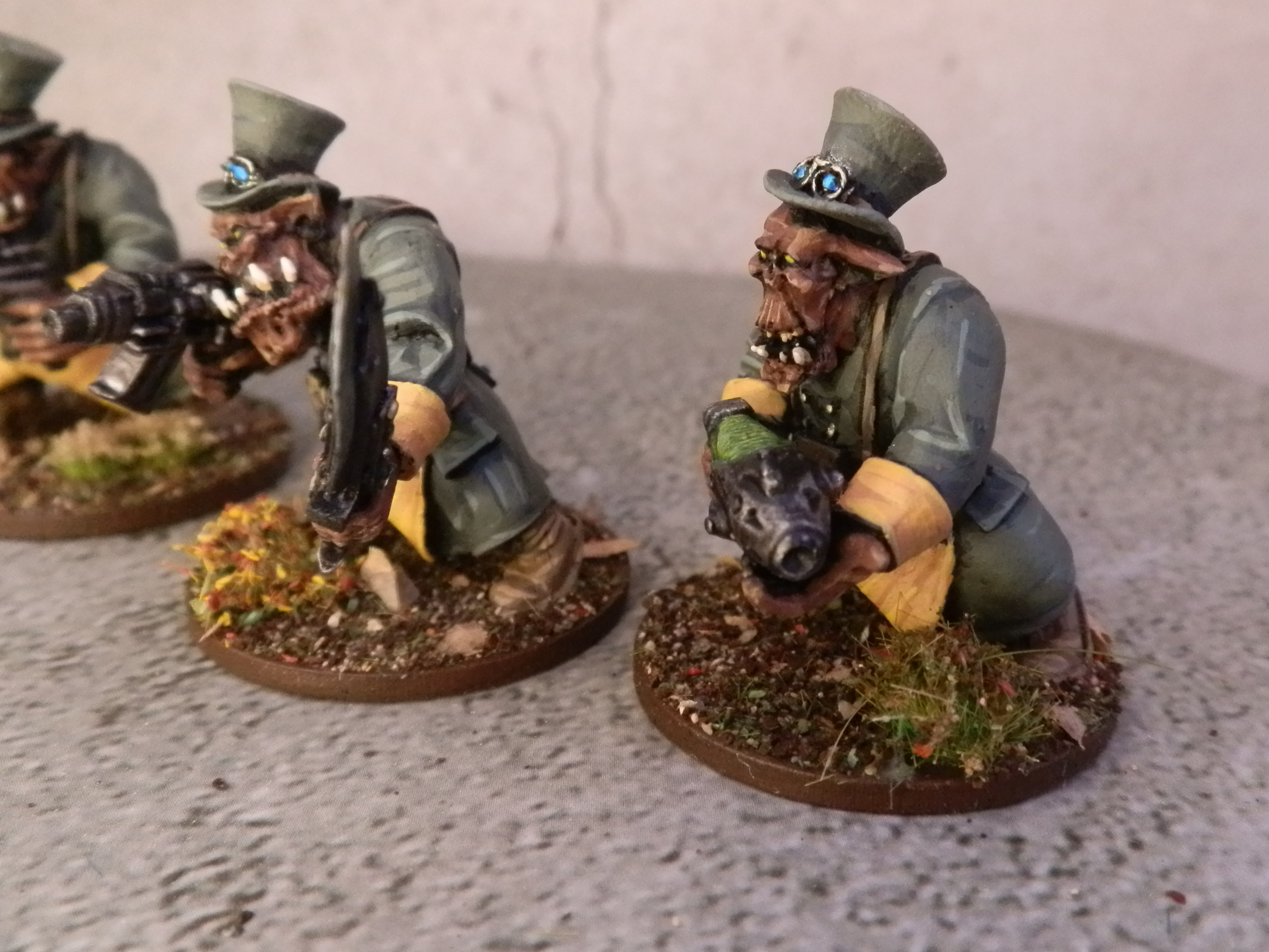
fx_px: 1210
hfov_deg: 55.2
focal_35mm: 33
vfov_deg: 42.8
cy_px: 404
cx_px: 703
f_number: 3.1
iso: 400
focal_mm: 5
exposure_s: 1/125
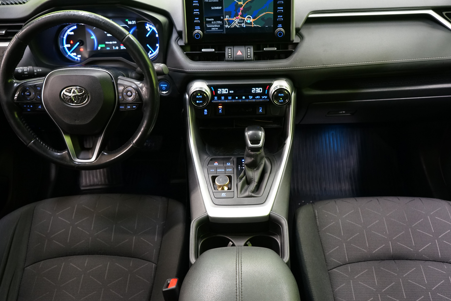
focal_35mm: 33
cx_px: 234
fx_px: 413
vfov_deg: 40.0
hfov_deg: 57.2
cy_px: 142
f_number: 5
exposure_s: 1/15
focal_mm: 31
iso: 2000
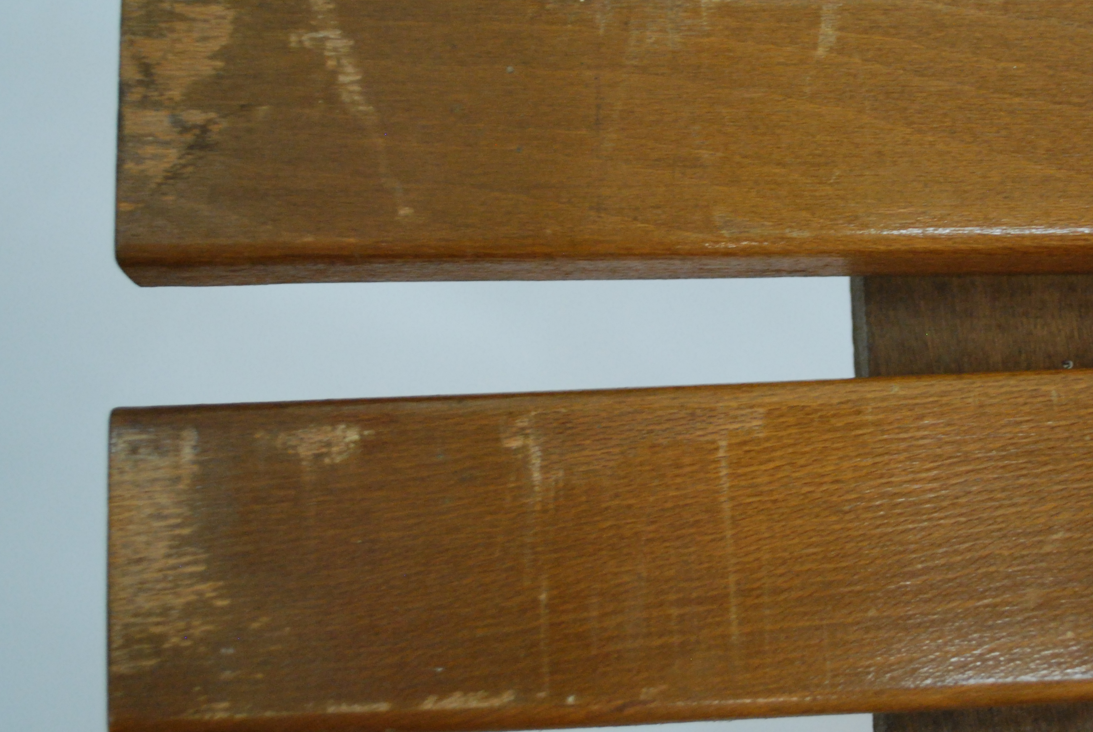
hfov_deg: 30.9
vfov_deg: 21.0
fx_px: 1968
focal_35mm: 65
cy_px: 308
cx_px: 669
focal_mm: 29
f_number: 4.8
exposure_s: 1/30
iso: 900
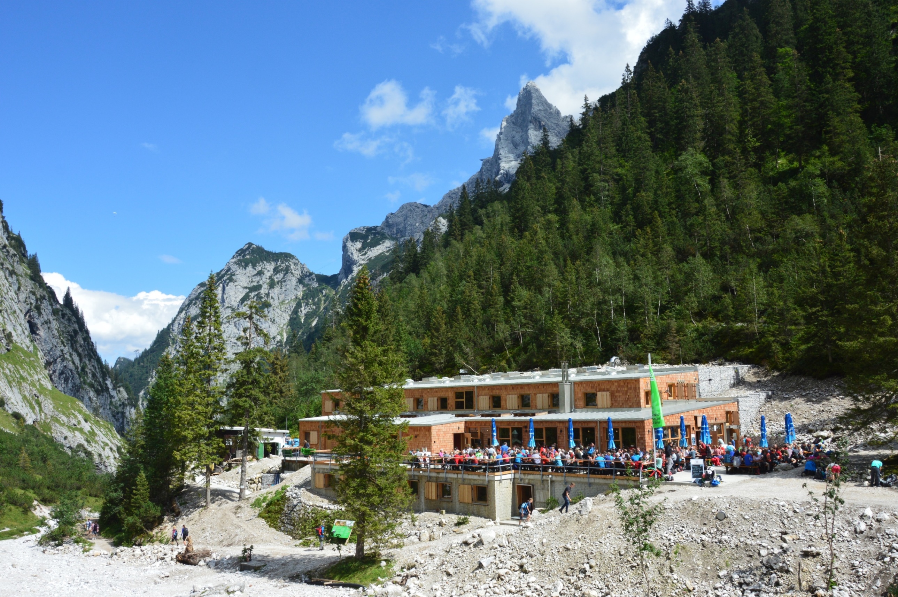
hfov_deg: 62.0
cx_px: 449
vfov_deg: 43.5
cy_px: 298
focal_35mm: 30
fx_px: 748
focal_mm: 20
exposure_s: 1/400
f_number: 11
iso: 400
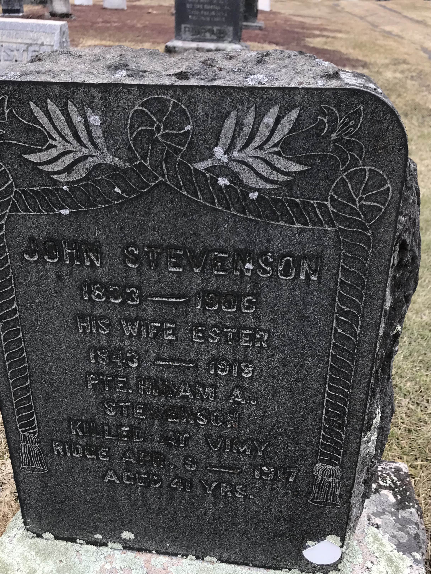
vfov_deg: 52.2
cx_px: 192
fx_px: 581
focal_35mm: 35
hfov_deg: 40.6
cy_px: 353
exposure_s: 1/377
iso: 20
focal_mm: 3.99
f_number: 1.8
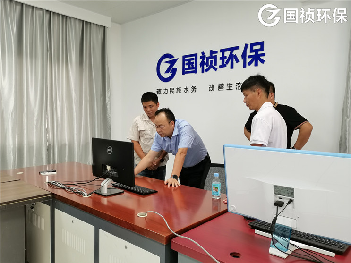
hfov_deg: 63.5
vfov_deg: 49.7
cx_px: 176
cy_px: 132
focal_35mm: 28
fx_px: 284
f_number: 1.8
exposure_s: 1/50
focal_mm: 5.58
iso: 200
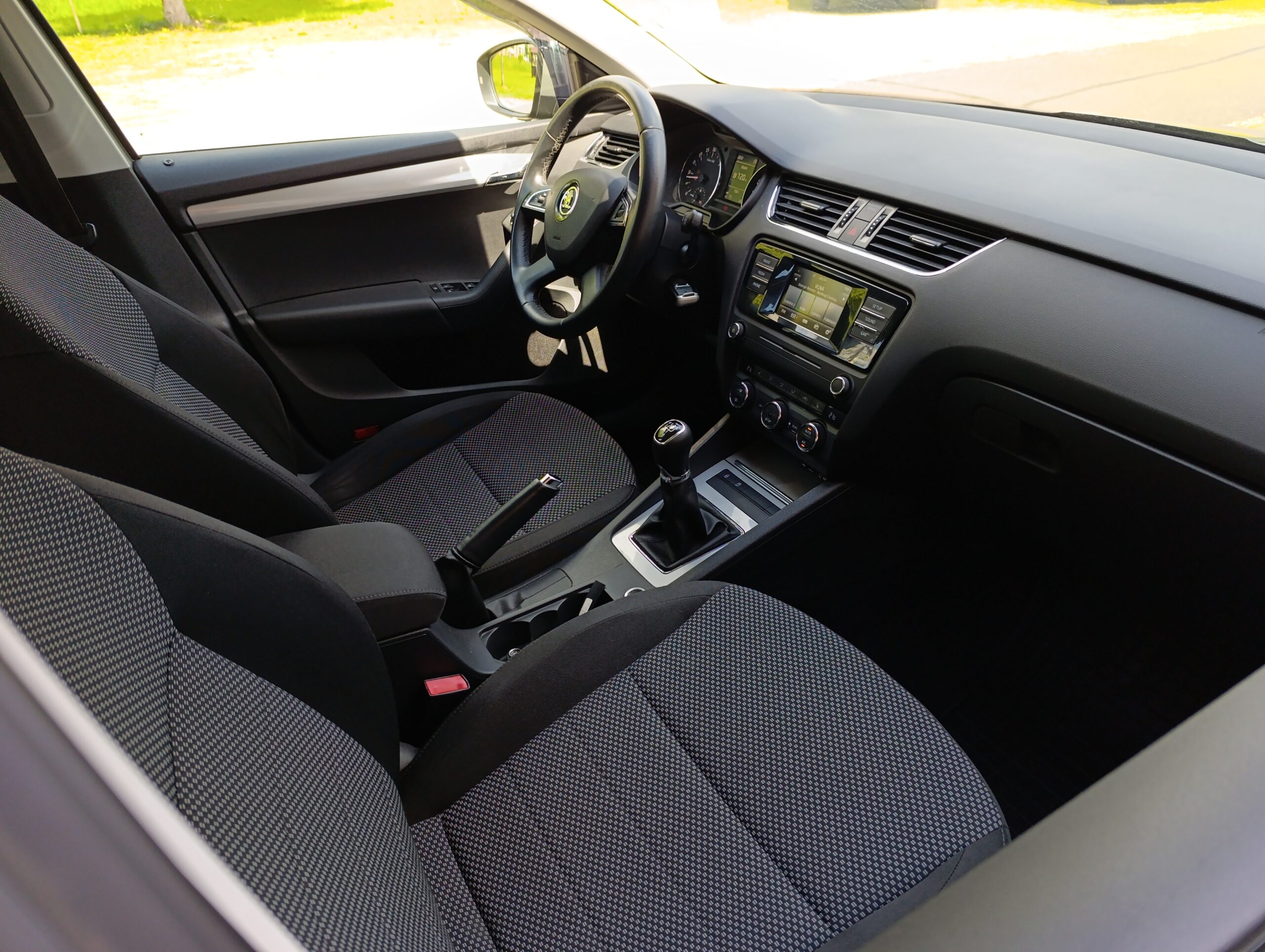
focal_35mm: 23
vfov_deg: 59.0
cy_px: 476
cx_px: 632
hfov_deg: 73.8
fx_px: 842
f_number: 1.6
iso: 125
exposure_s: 1/100
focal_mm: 6.14
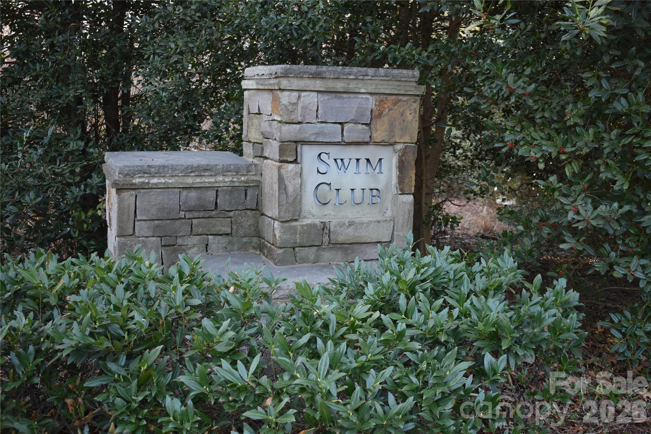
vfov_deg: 33.0
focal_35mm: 40
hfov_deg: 47.9
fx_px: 732
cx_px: 326
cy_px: 217
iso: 400
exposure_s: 1/60
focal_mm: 27
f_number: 4
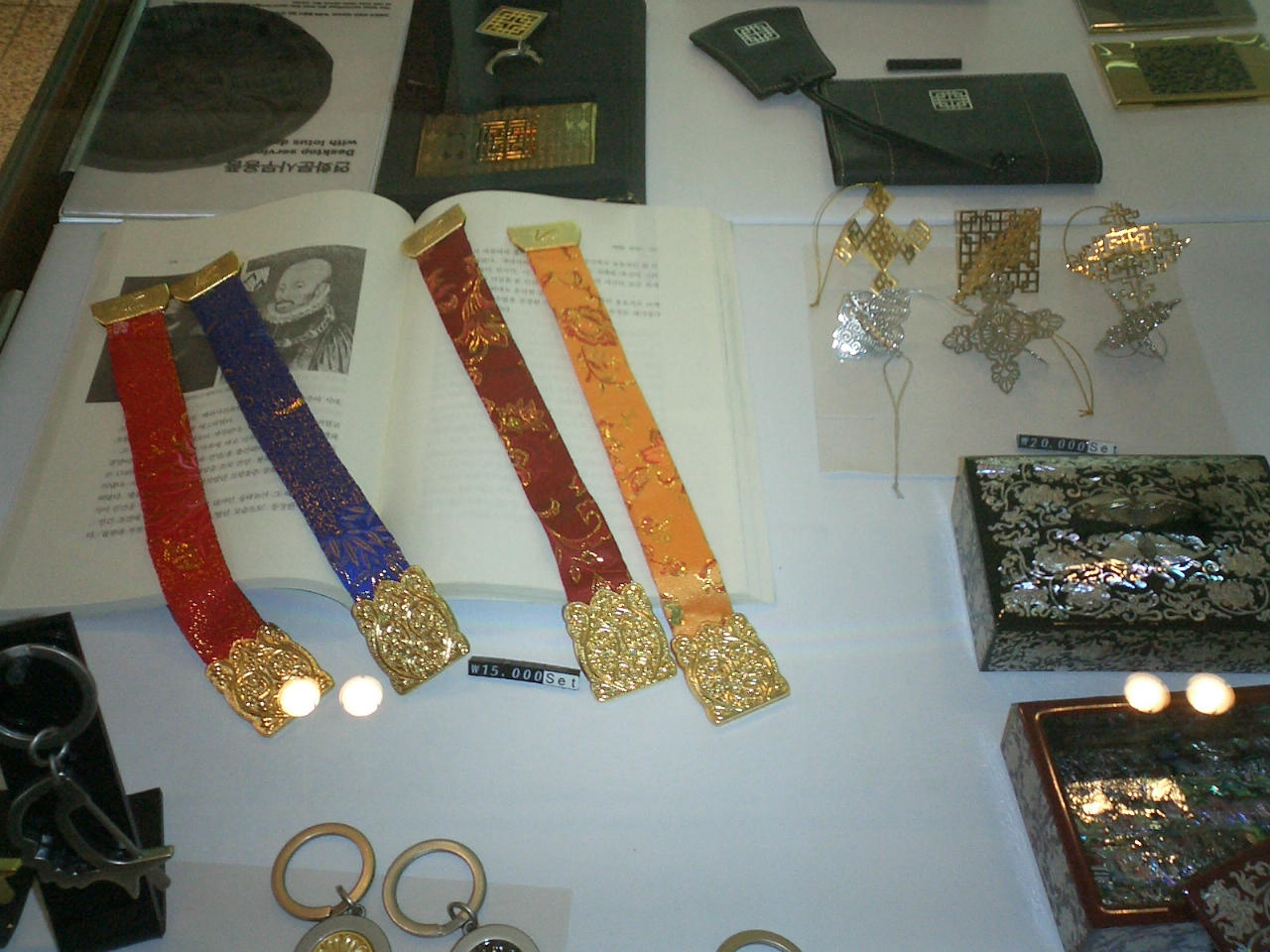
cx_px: 635
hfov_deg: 50.1
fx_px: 1357
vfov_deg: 38.7
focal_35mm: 37
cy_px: 476
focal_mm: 5.6
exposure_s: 1/40
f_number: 3.5
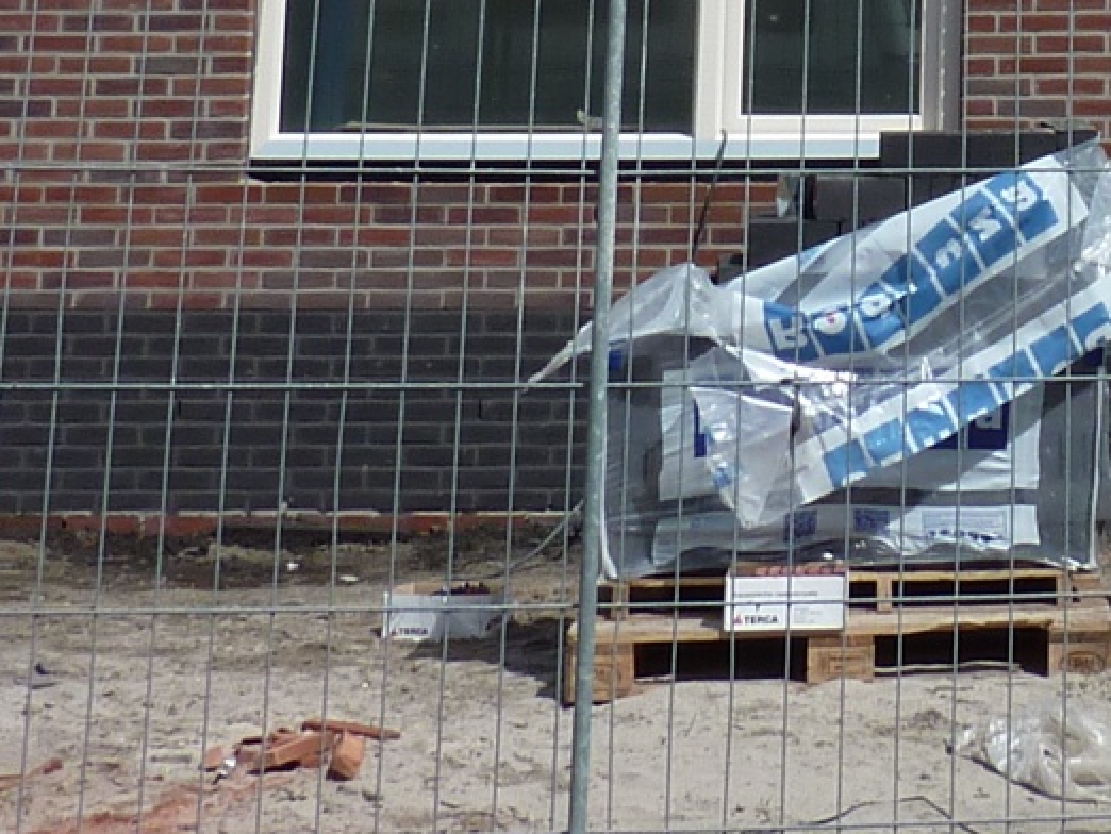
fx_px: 3147
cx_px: 1311
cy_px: -753
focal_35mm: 98
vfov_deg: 13.3
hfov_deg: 19.0
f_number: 5.6
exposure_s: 1/640
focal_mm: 4.1
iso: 80
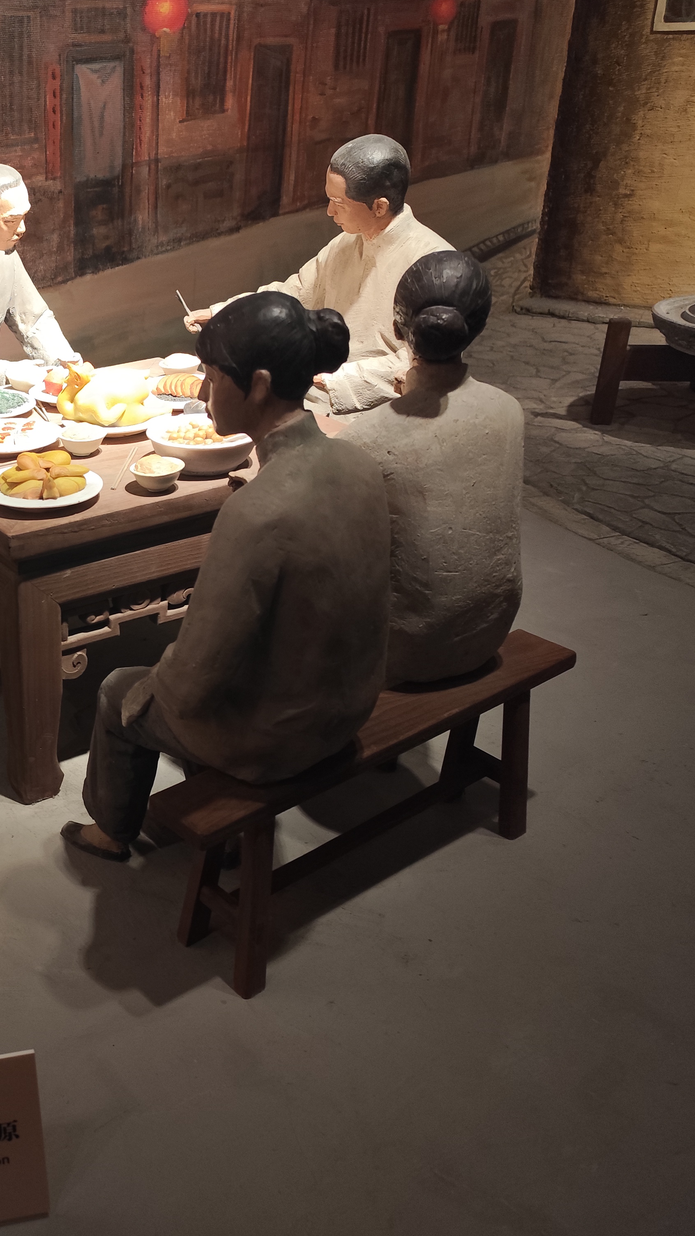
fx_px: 1114
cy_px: 608
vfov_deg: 58.0
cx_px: -30
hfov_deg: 31.5
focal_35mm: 34
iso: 640
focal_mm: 6.14
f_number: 1.65
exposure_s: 1/50
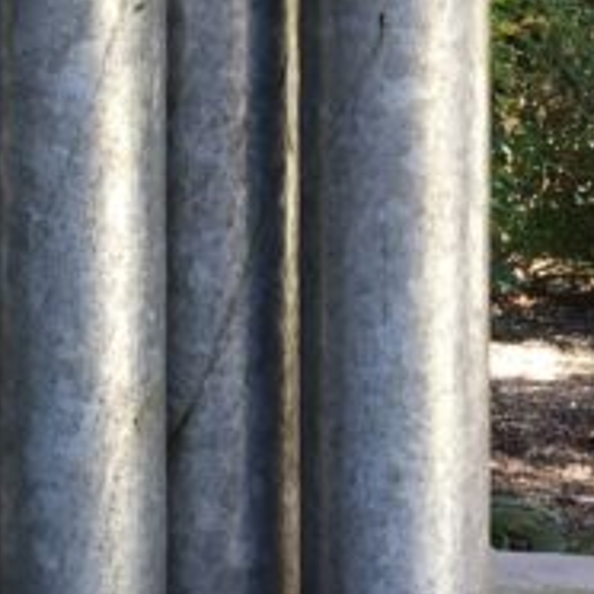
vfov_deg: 16.0
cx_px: -284
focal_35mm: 106
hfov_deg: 15.2
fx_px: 2058
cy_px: -54
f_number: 2.2
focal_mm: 4.15
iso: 40
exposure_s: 1/120
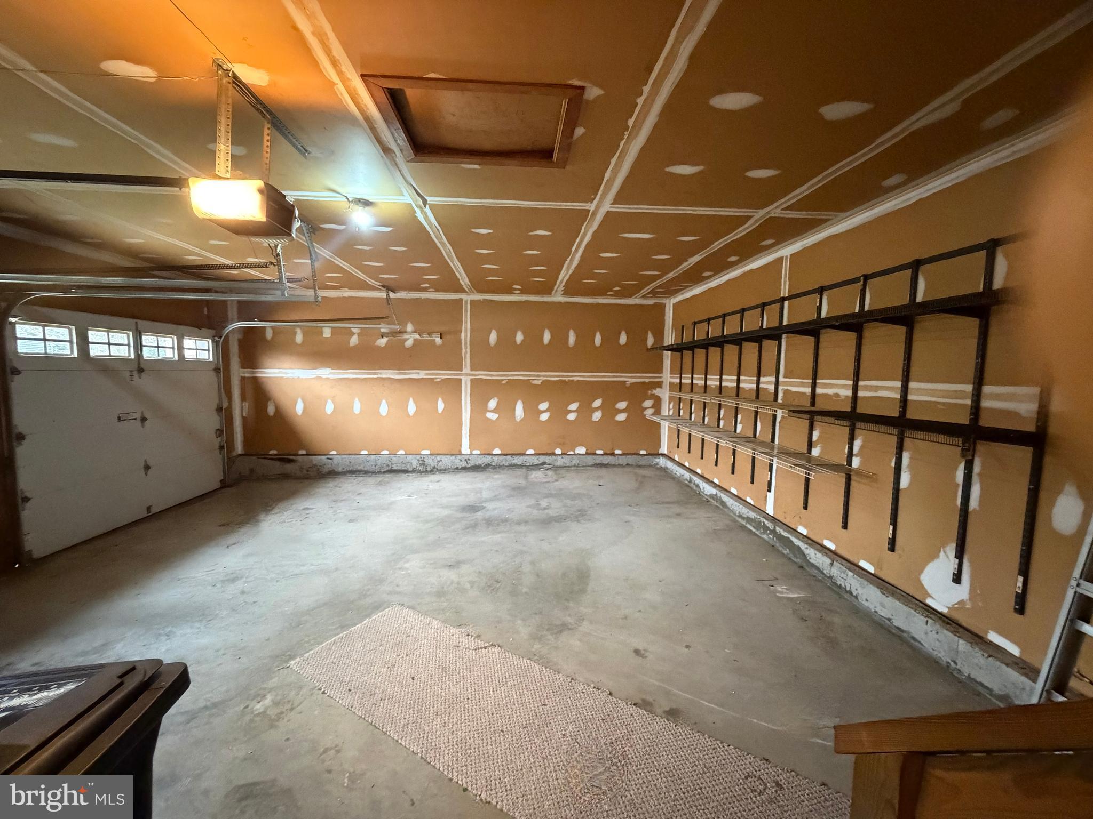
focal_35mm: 14
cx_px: 546
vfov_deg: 85.7
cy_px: 410
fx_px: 442
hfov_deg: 102.1
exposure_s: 1/60
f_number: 2.2
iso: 1250
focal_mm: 2.22
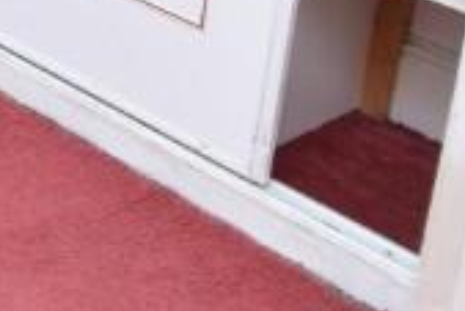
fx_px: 1409
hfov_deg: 13.4
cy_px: -377
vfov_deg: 11.0
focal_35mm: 109
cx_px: -669
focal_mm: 12
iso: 400
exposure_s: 1/100
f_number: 5
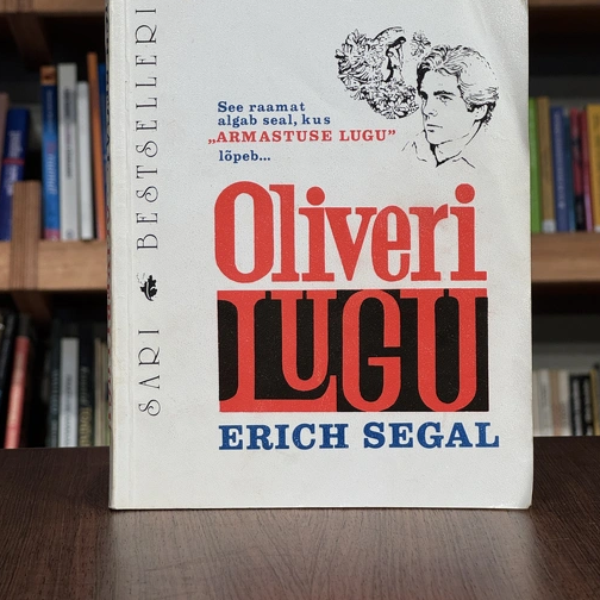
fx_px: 1804
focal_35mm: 92
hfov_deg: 18.9
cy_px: 201
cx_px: 301
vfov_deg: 18.8
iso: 80
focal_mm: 9
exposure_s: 1/99
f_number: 2.8
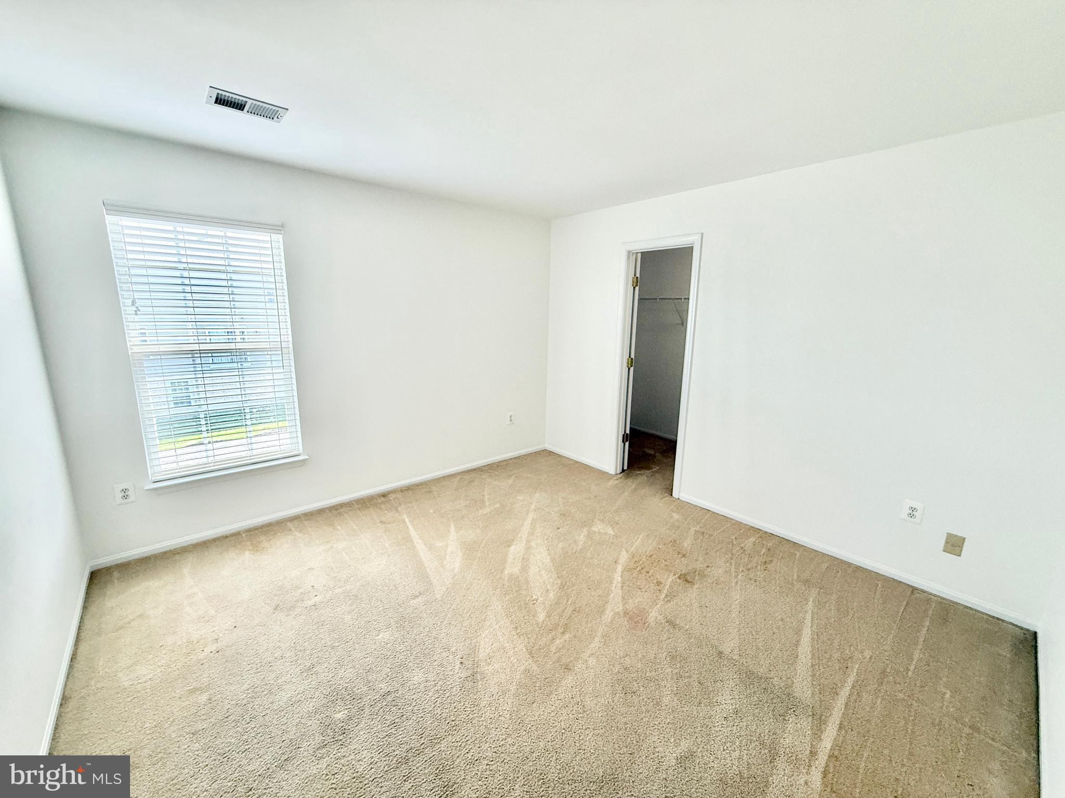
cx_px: 532
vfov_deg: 85.7
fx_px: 431
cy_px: 399
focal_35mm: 14
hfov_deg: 102.1
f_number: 2.2
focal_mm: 2.22
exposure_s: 1/120
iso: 200
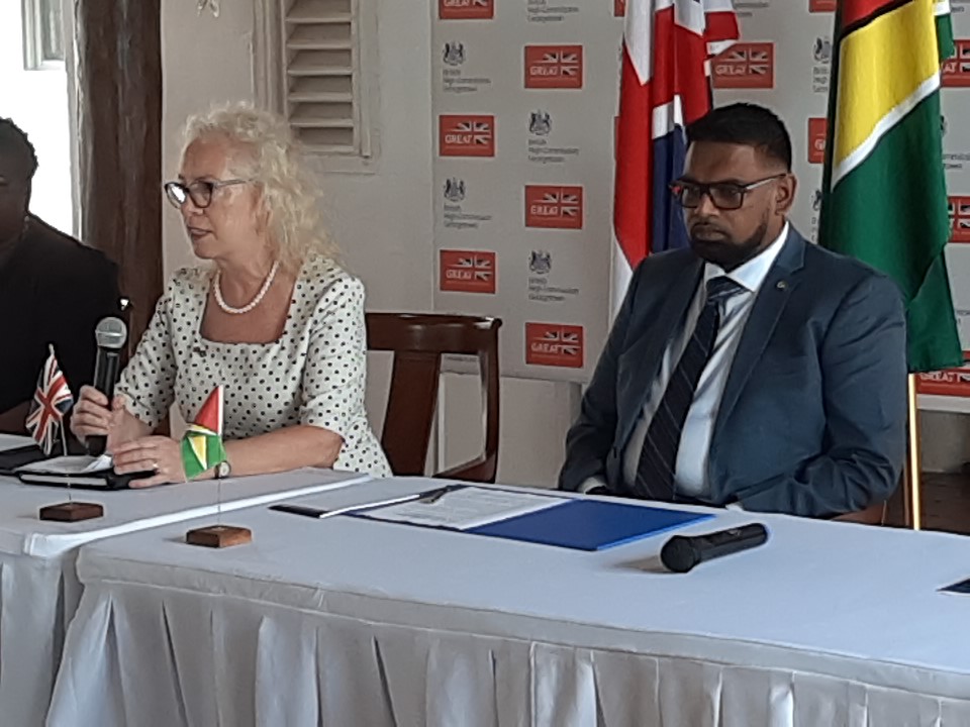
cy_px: 364
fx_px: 729
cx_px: 485
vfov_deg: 53.1
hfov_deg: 67.3
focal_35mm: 26
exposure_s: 1/120
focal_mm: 3.92
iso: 57
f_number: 1.7
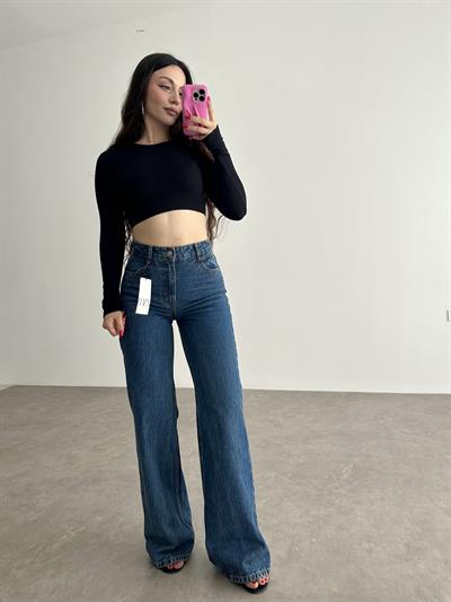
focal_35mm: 24
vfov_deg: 71.6
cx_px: 226
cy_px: 301
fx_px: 417
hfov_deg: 56.8
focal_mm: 6.86
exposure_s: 1/594
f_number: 1.78
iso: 80
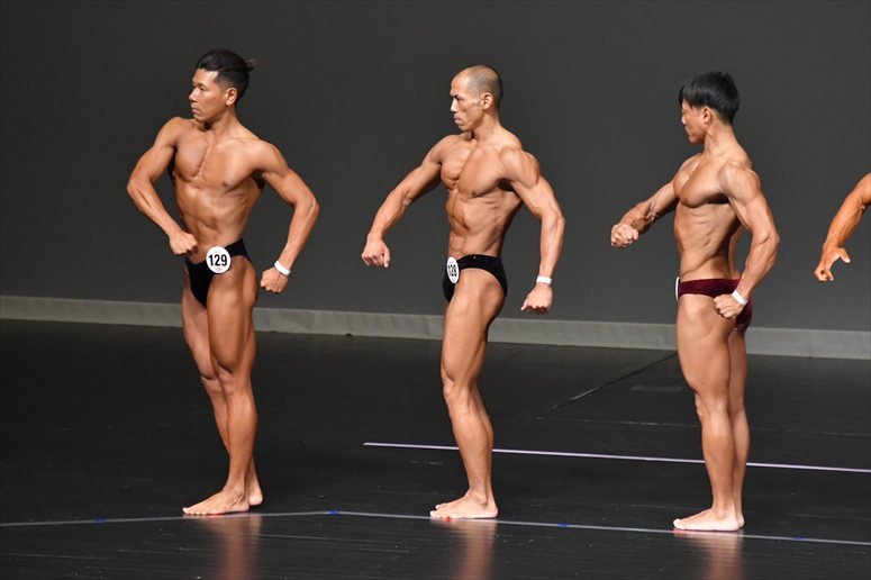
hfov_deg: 6.5
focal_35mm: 315
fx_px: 7618
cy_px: 290
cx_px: 436
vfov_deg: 4.4
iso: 5000
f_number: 5.6
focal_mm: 210
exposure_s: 1/400
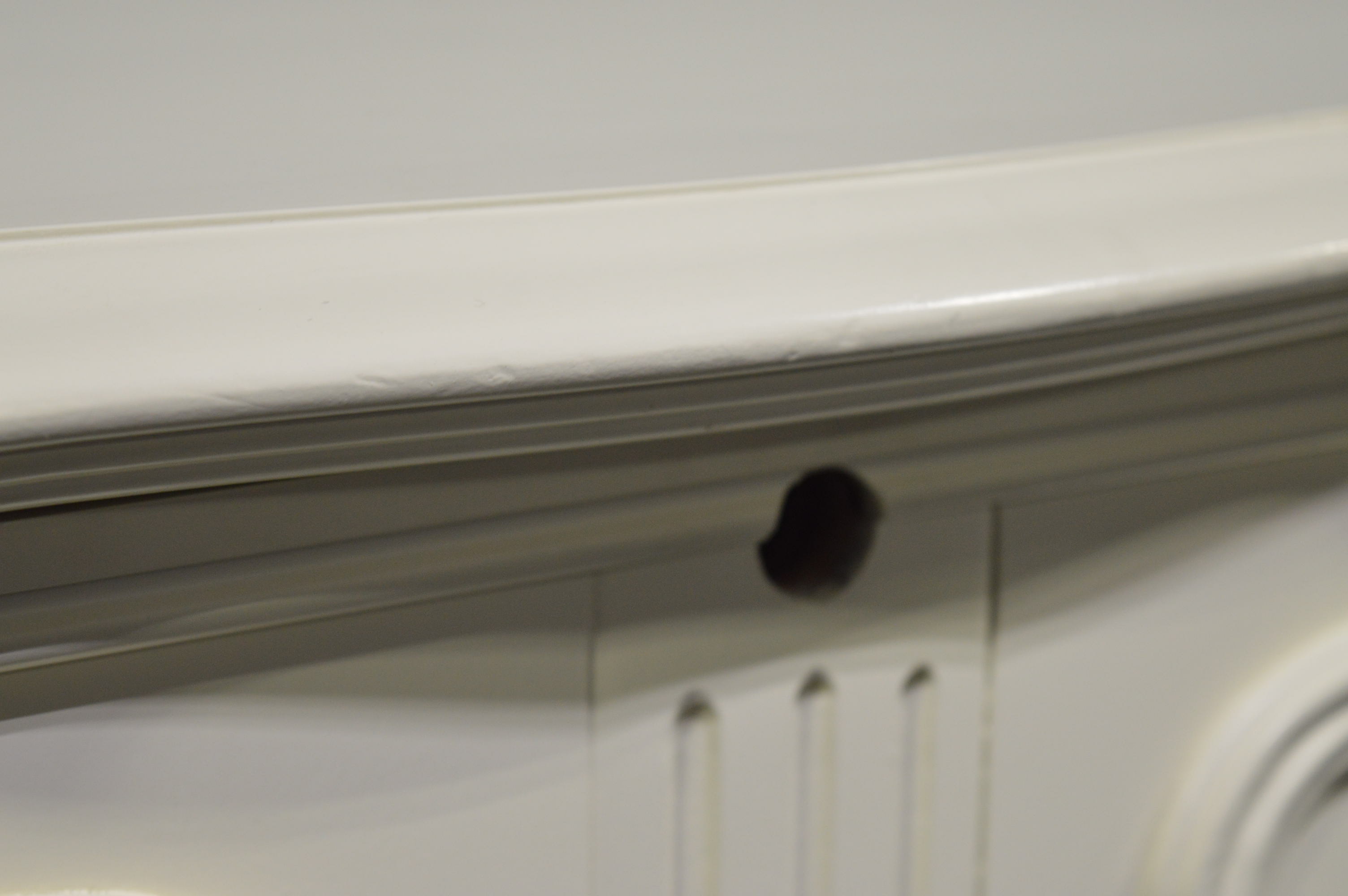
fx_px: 3086
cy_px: 448
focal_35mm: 82
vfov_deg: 16.5
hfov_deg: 24.6
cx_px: 674
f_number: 5.6
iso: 800
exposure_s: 1/60
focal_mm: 55
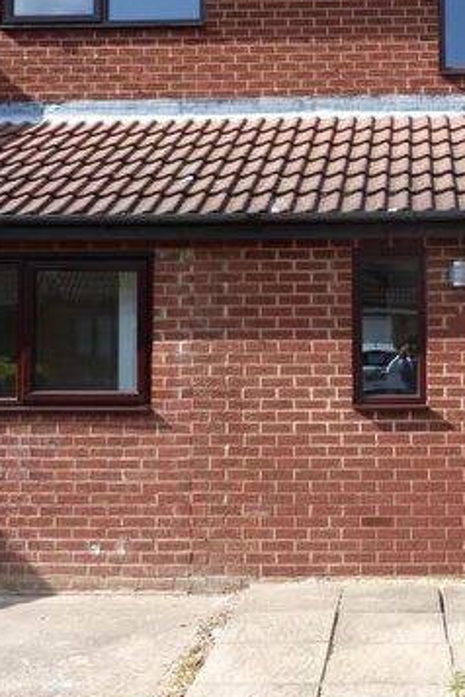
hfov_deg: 25.9
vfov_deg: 38.7
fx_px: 988
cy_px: 268
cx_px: 391
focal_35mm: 51
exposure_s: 1/400
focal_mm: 4.3
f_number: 4
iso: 100
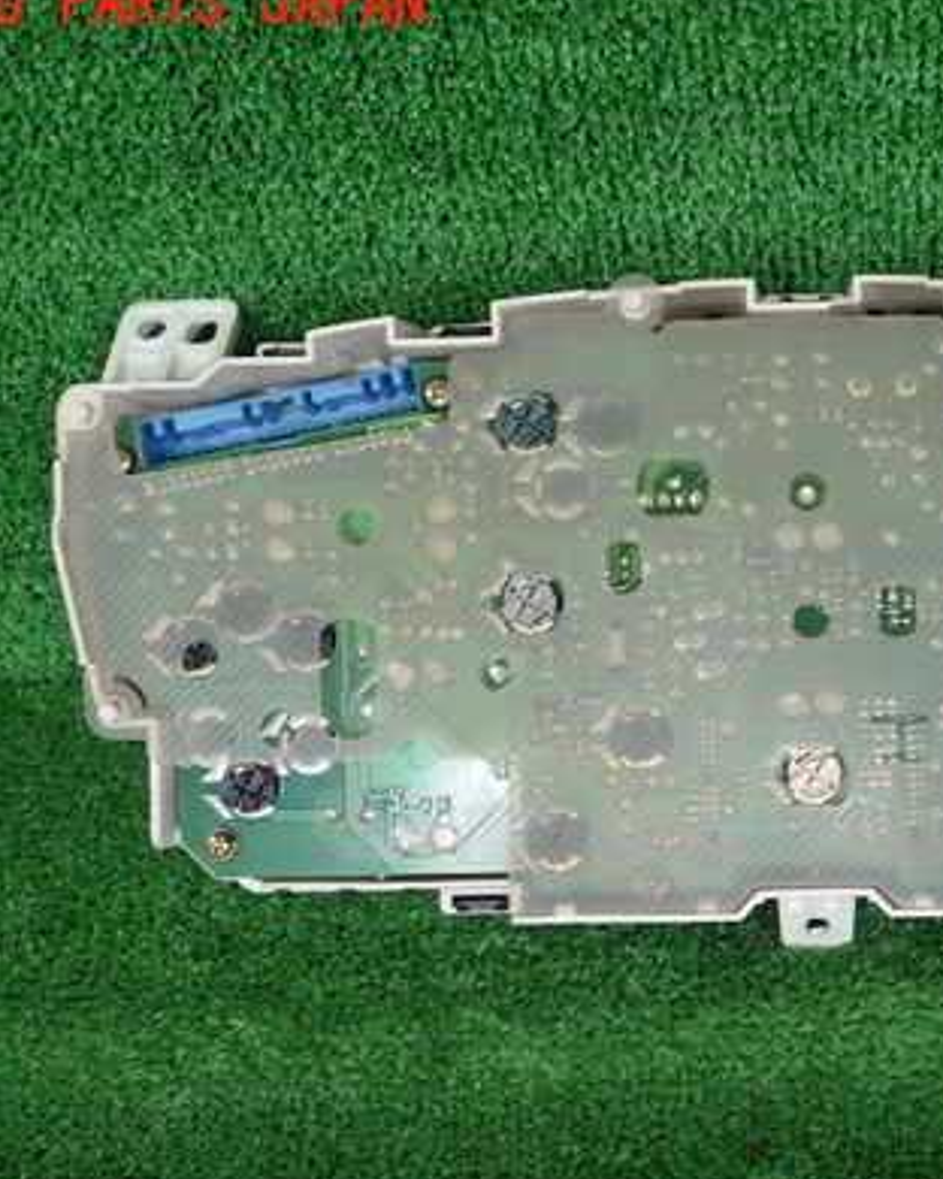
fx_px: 1570
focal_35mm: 45
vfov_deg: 41.1
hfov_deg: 32.3
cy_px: 647
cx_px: 783
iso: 160
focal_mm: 5.5
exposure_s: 1/125
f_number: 2.3
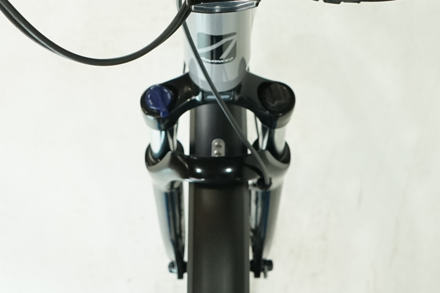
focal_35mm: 78
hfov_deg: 26.0
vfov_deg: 17.0
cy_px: -19
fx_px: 953
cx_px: 213
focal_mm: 28
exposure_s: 1/200
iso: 1600
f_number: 5.6
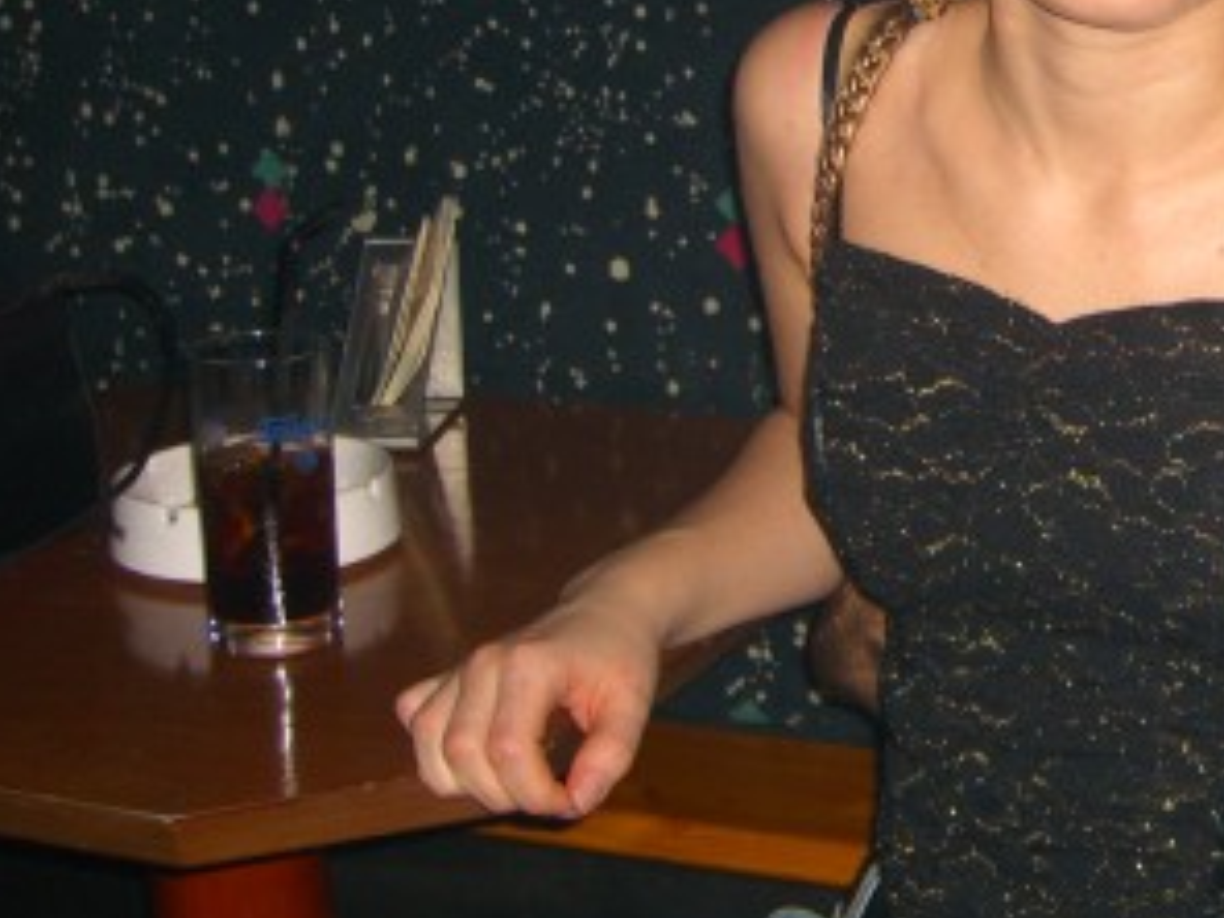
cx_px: 1228
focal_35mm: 77
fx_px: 2723
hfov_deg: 24.2
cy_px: 91
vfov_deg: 18.8
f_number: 2.8
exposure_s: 1/60
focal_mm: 7.9
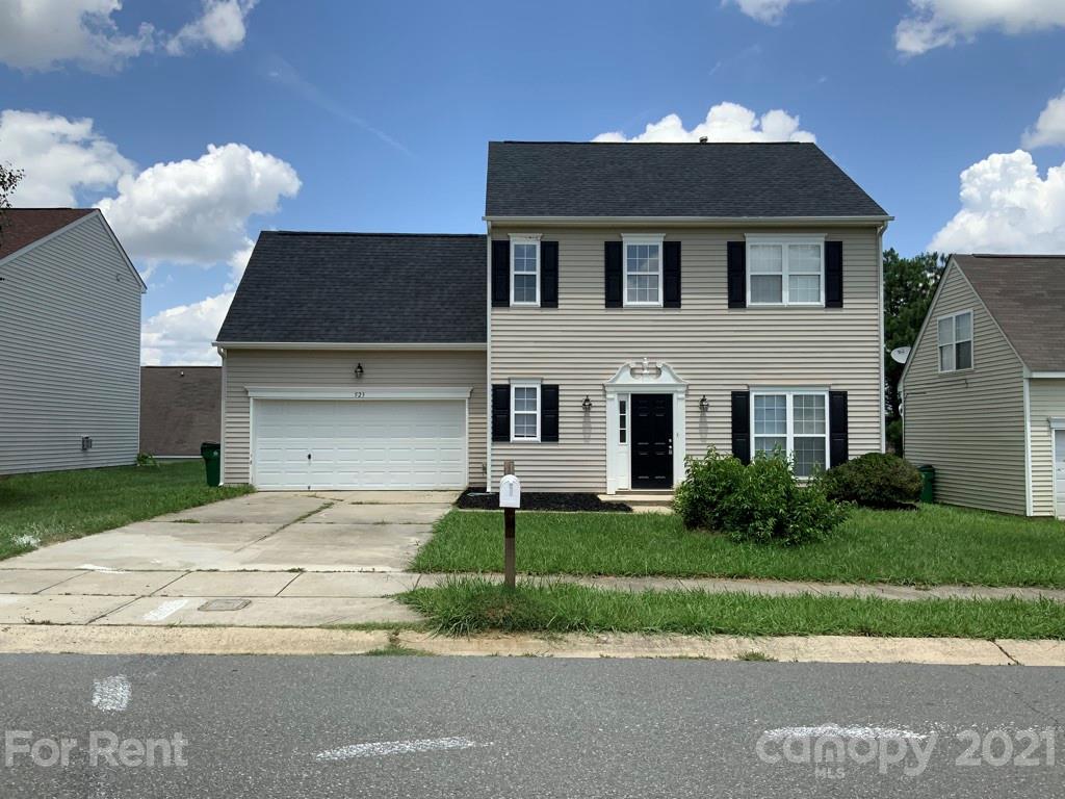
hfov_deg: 61.7
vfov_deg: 48.2
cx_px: 532
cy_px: 400
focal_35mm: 29
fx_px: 892
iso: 16
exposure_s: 1/1912
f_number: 1.8
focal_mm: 3
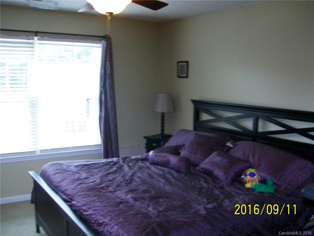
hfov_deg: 51.4
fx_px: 327
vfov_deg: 39.7
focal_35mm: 36
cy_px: 118
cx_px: 157
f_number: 2.7
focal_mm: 6
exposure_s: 1/60
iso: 160
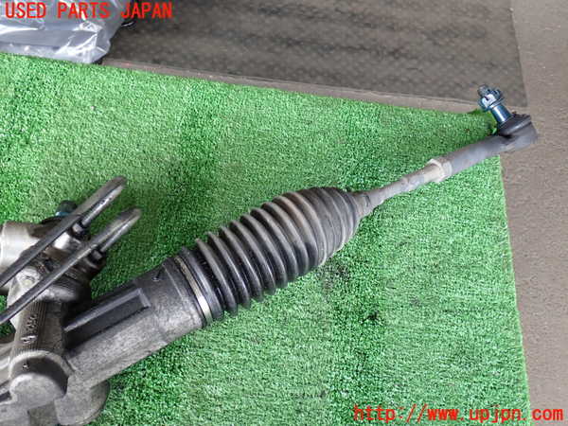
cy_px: 213
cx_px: 284
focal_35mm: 36
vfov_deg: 39.7
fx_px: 591
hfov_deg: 51.4
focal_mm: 6.37
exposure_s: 1/80
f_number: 2.5
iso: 200
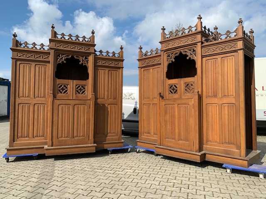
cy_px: 100
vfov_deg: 53.1
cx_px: 133
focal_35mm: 26
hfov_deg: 67.3
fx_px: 200
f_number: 1.8
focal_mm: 4.25
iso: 25
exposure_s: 1/2075
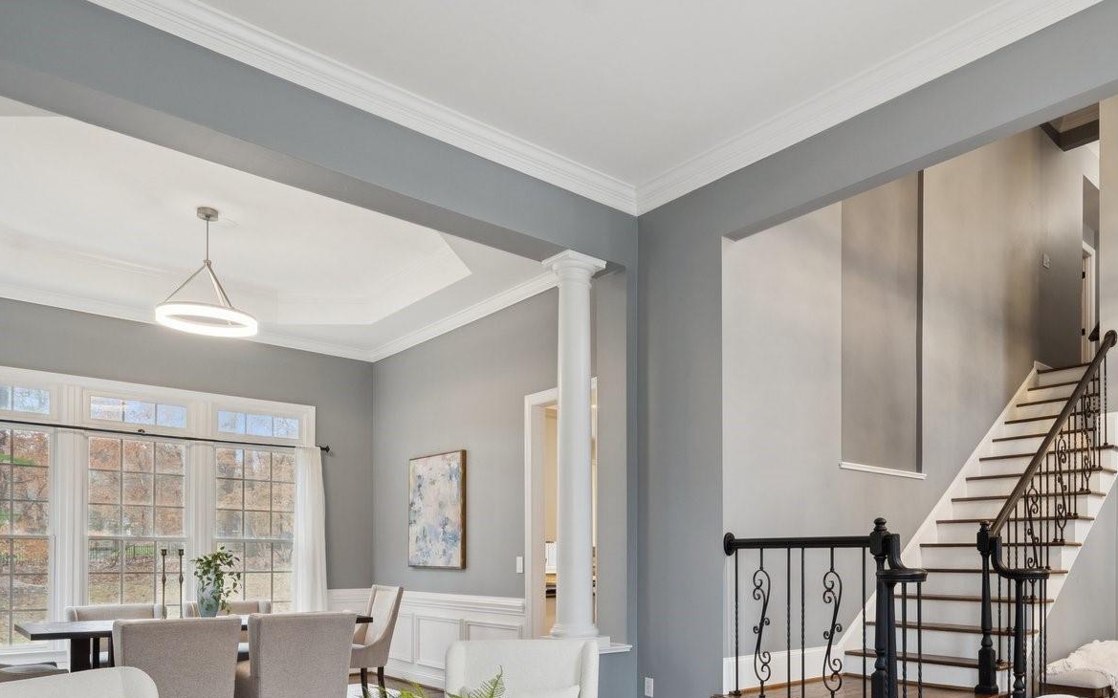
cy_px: 560
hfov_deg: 71.3
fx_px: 762
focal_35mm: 25
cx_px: 700
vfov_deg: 46.6
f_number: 7.1
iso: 160
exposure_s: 1/4
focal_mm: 14
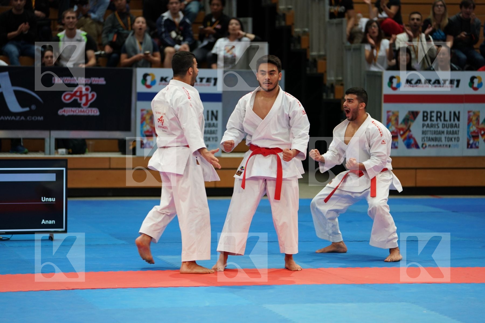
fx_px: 1859
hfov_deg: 14.9
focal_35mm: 138
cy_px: 162
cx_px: 242
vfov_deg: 9.9
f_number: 2.8
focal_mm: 138
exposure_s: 1/500
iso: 1250
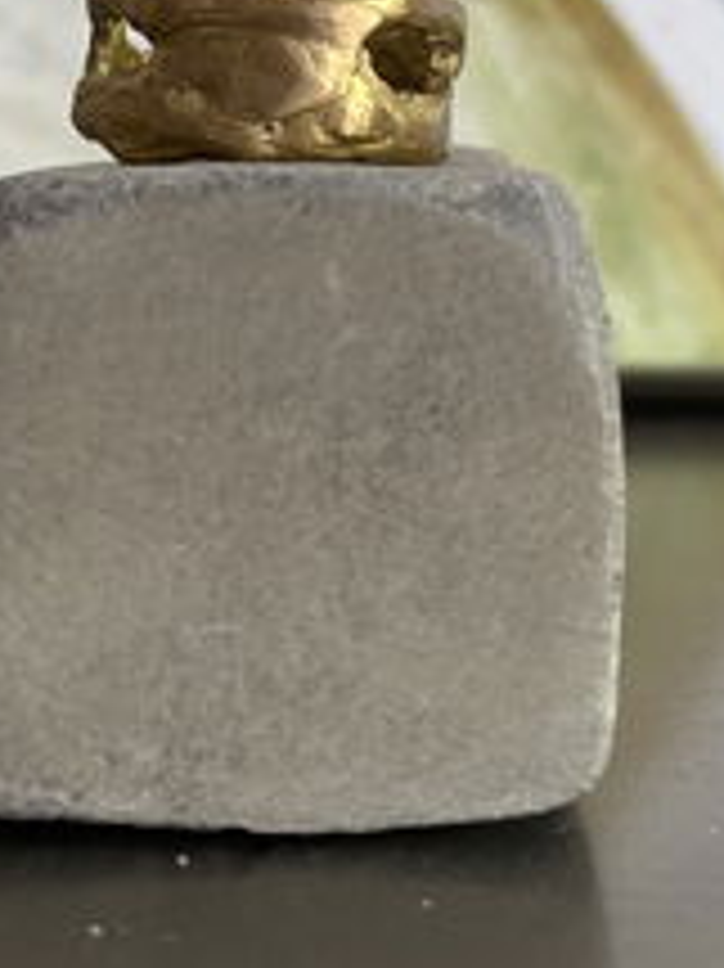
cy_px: -20
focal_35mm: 62
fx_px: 1731
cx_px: 279
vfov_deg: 29.0
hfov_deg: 23.6
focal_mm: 4.25
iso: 125
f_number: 1.8
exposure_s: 1/106
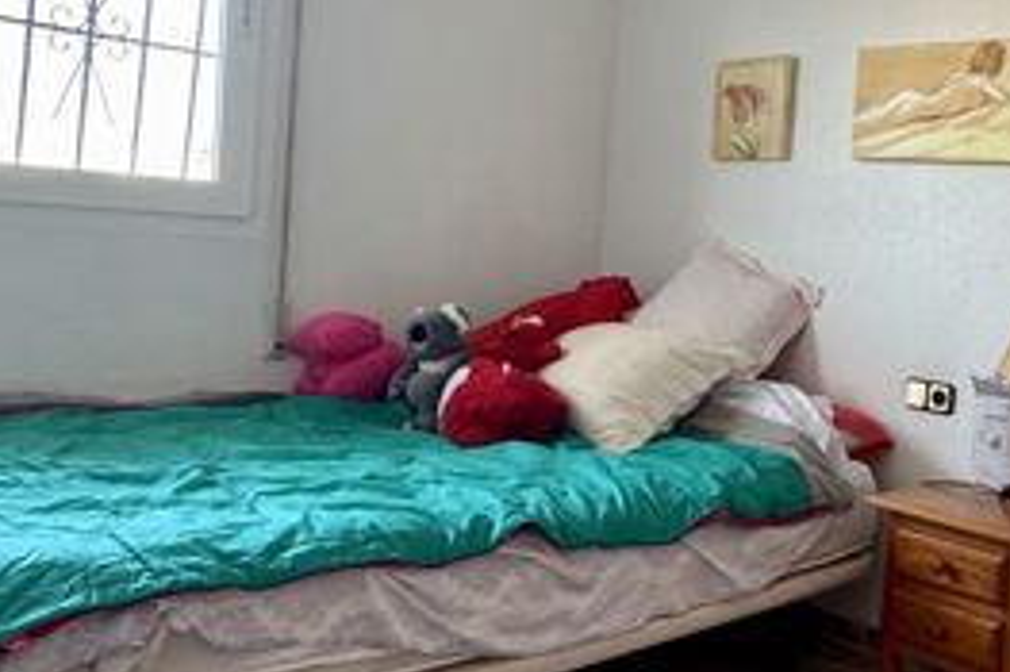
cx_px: 854
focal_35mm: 39
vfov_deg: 34.1
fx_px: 1093
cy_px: 303
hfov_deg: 46.1
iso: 320
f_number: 2.2
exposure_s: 1/88
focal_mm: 2.22
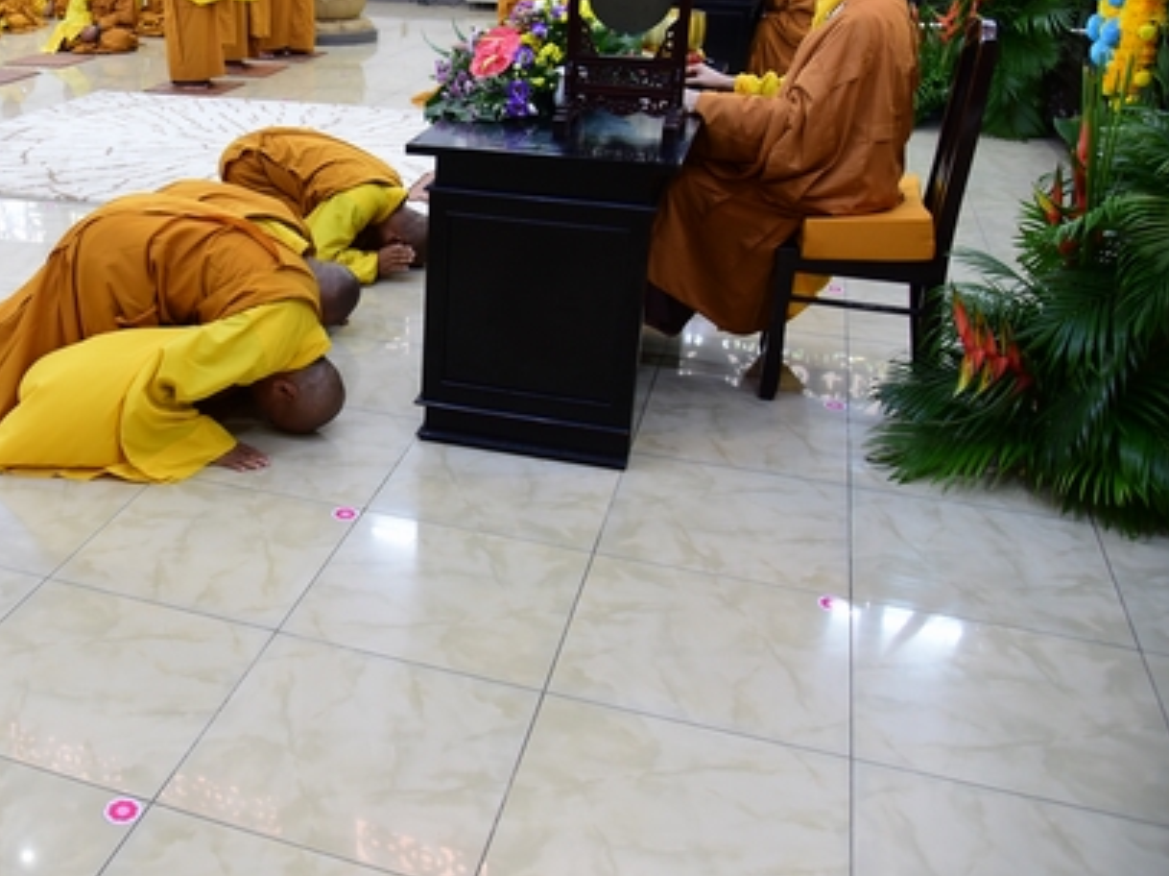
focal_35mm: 37
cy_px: 320
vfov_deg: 38.3
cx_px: 259
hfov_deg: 47.8
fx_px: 1249
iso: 1600
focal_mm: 24
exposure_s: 1/40
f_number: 4.5
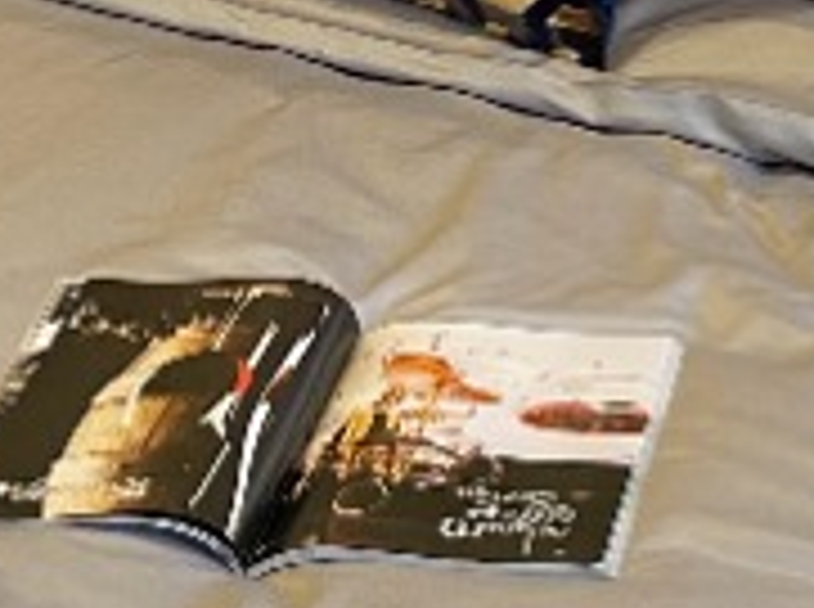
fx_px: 3379
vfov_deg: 10.2
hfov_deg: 13.7
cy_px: 99
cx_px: 310
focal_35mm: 144
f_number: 1.6
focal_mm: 4.2
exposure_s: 1/60
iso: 125
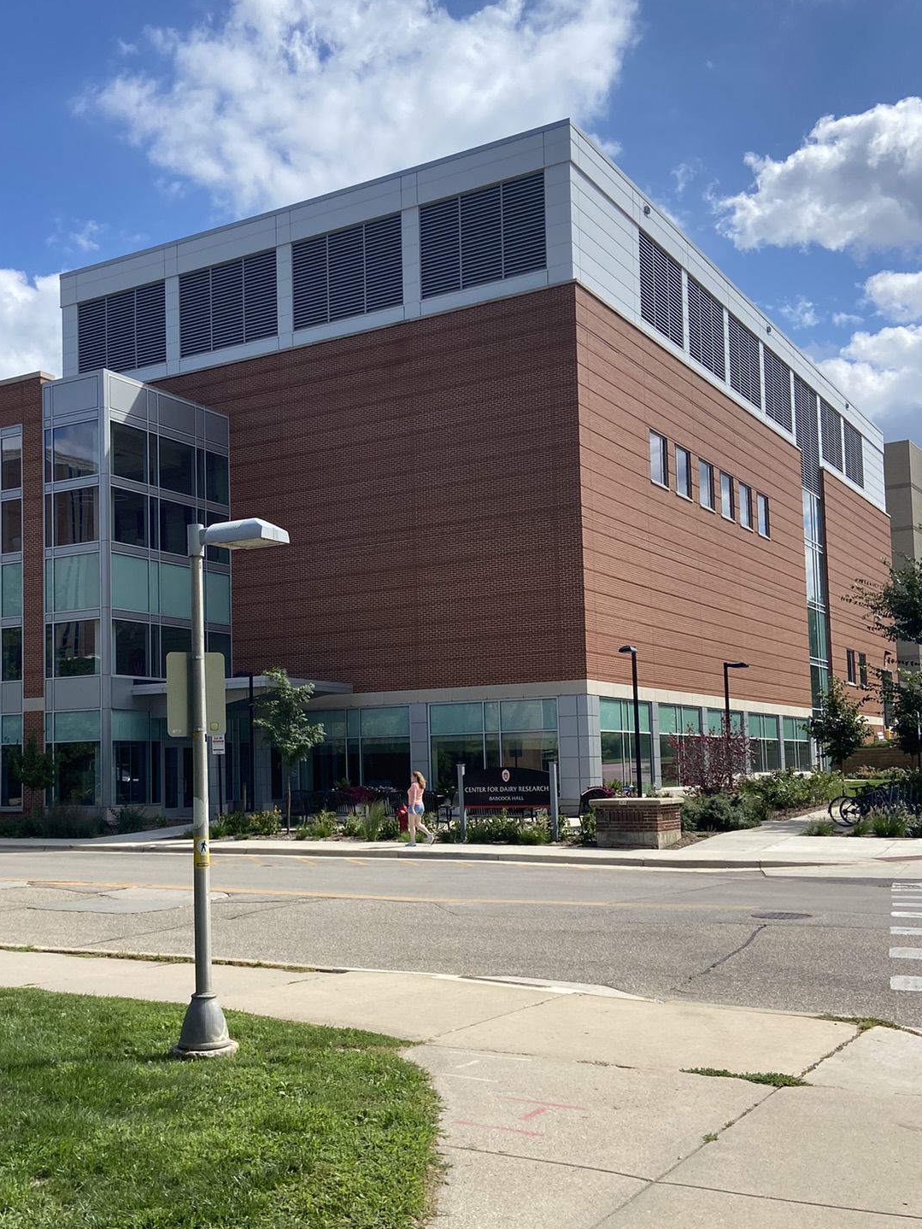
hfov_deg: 38.4
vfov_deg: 50.1
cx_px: 337
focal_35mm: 37
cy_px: 679
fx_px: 1314
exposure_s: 1/3984
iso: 32
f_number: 1.8
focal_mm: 4.25
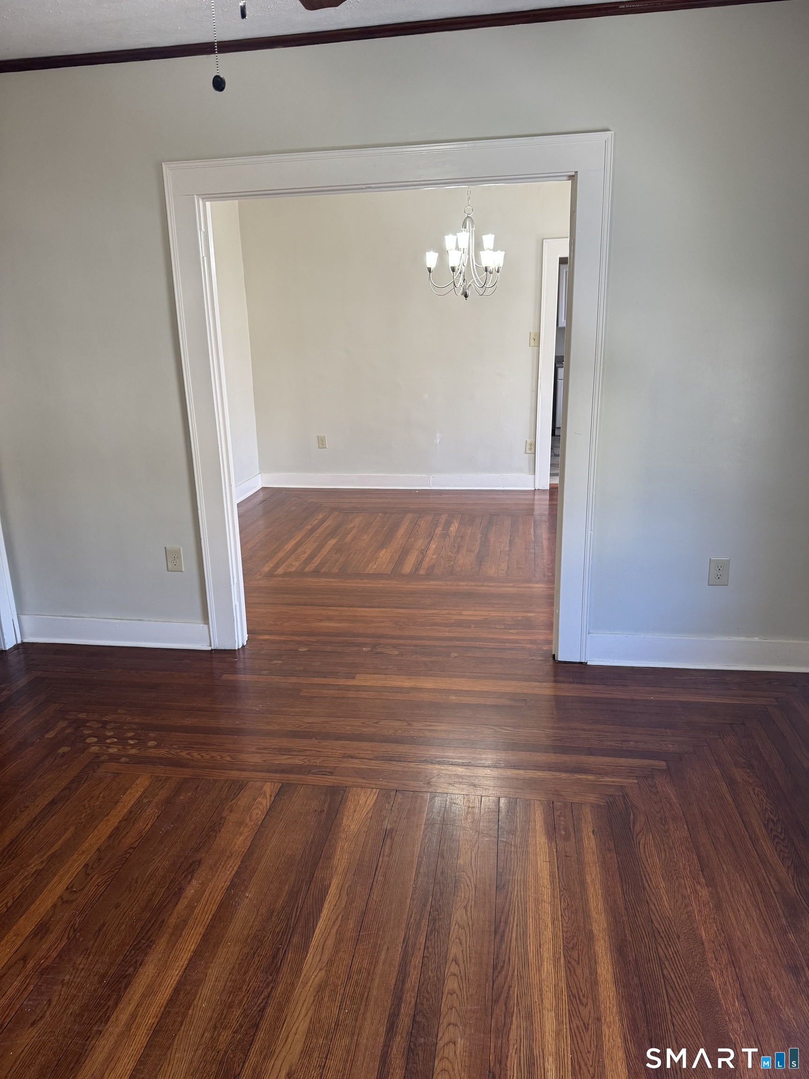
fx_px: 748
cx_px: 404
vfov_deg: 71.6
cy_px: 540
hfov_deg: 56.8
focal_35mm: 24
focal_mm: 6.76
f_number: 1.78
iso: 160
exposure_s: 1/120
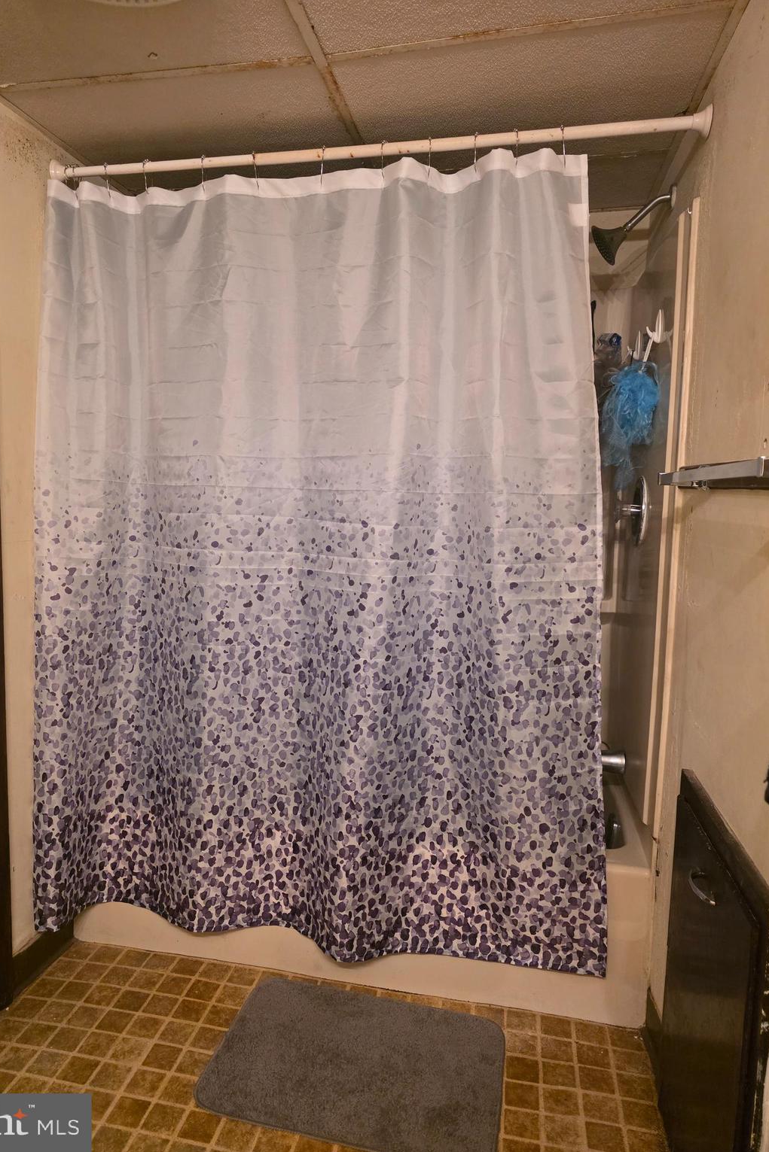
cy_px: 577
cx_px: 337
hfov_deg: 53.0
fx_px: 769
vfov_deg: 73.7
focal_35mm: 24
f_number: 1.7
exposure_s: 1/120
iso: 1600
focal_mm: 6.3
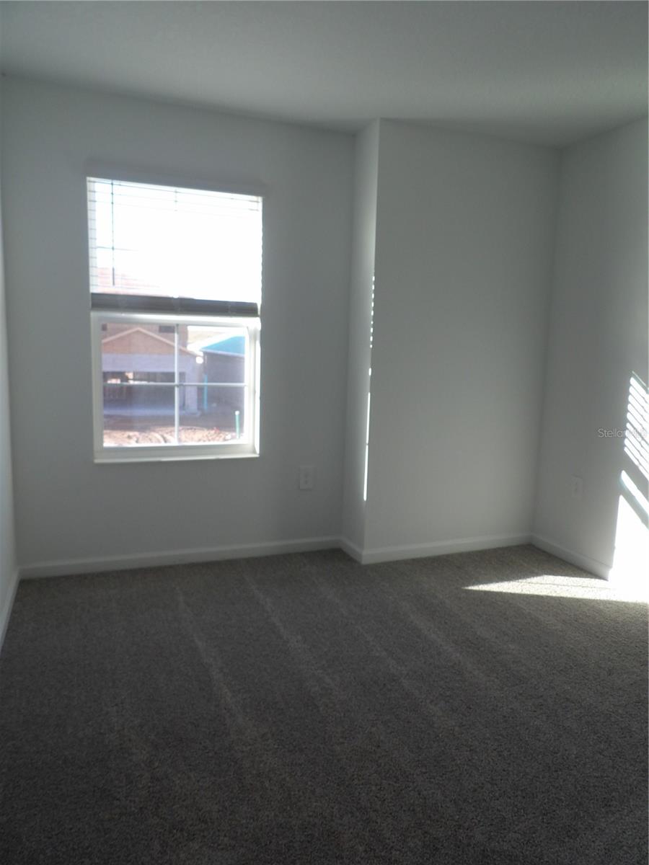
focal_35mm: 24
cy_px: 432
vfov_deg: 71.6
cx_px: 324
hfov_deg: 56.8
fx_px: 600
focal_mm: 4.3
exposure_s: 1/84
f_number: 3.2
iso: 100
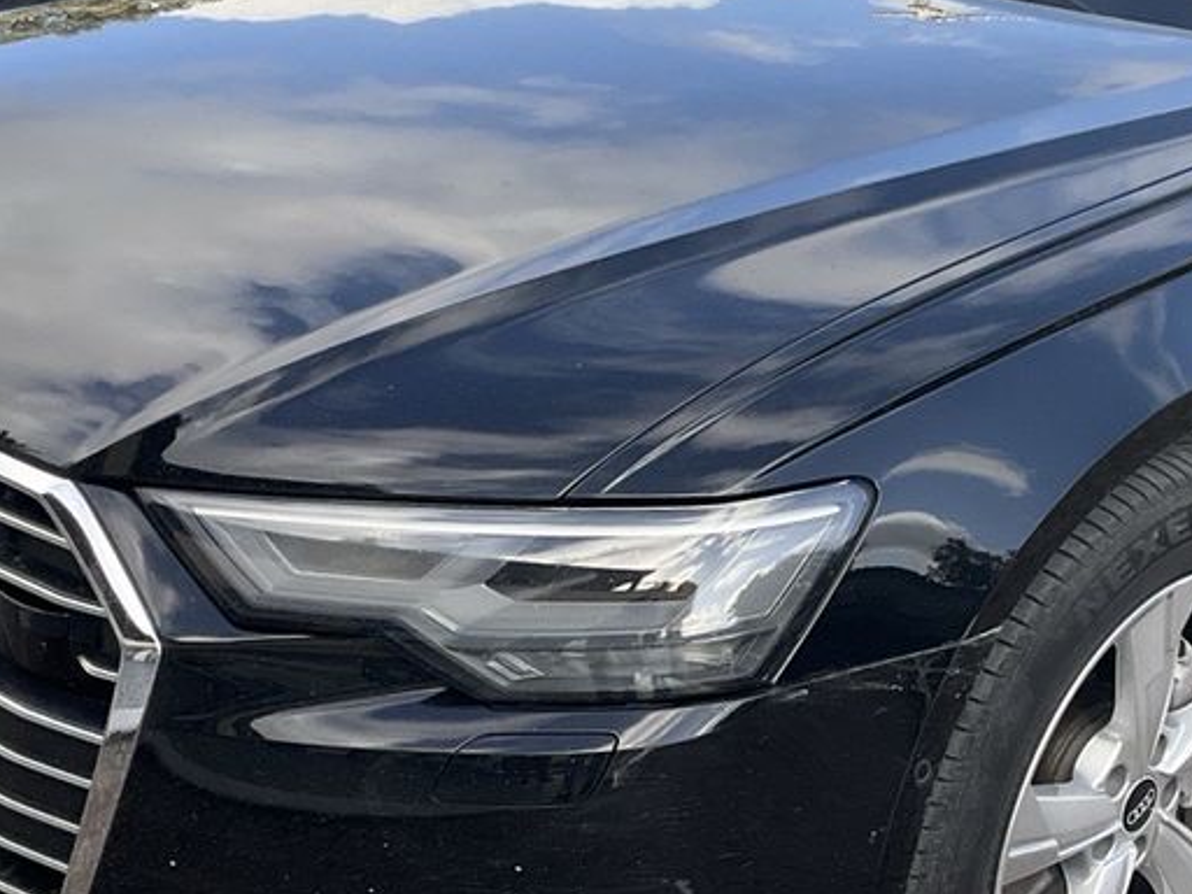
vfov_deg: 21.6
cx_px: 794
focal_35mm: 68
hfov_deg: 28.4
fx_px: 2342
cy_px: 461
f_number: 1.8
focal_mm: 3
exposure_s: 1/325
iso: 25
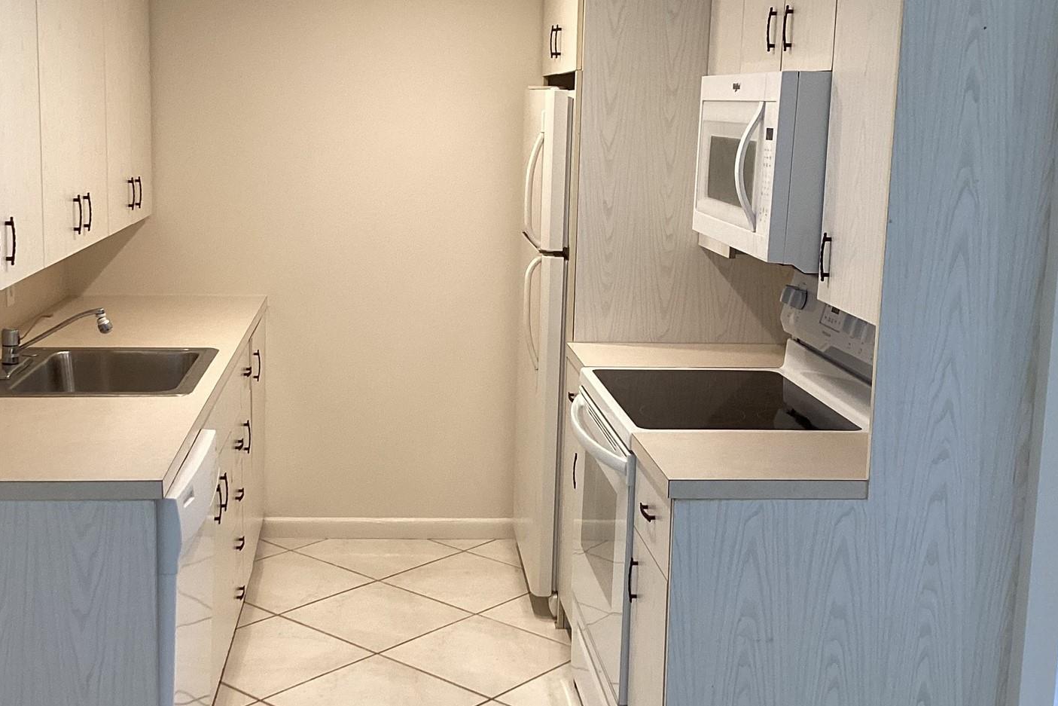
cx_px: 469
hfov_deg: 41.8
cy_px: 338
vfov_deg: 28.7
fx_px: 1381
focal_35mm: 47
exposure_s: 1/60
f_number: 2.4
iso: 80
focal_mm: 3.3
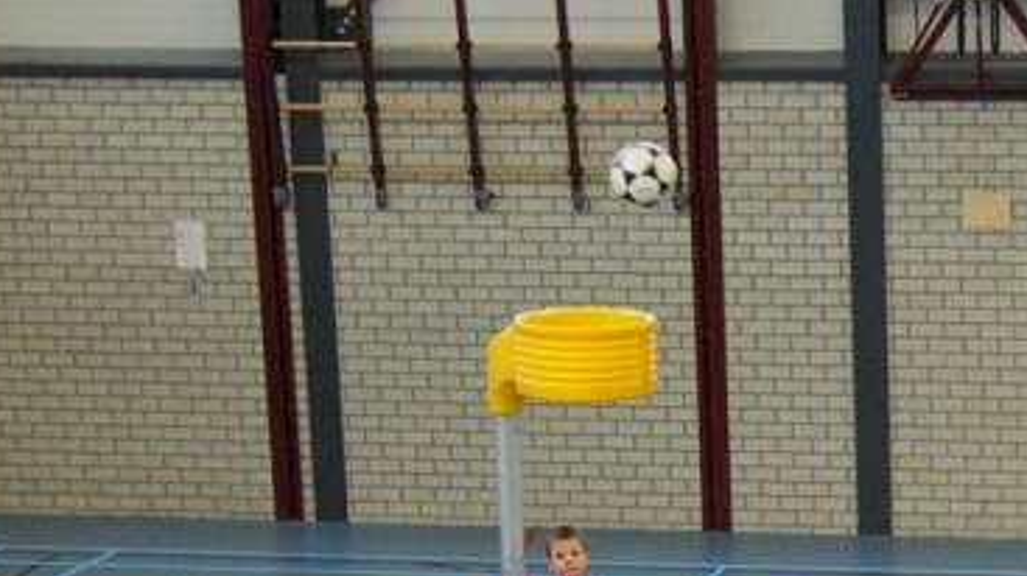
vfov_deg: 15.0
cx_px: 477
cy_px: 741
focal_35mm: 77
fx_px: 2096
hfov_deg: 27.5
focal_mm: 30
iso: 800
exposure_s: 1/100
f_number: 5.6
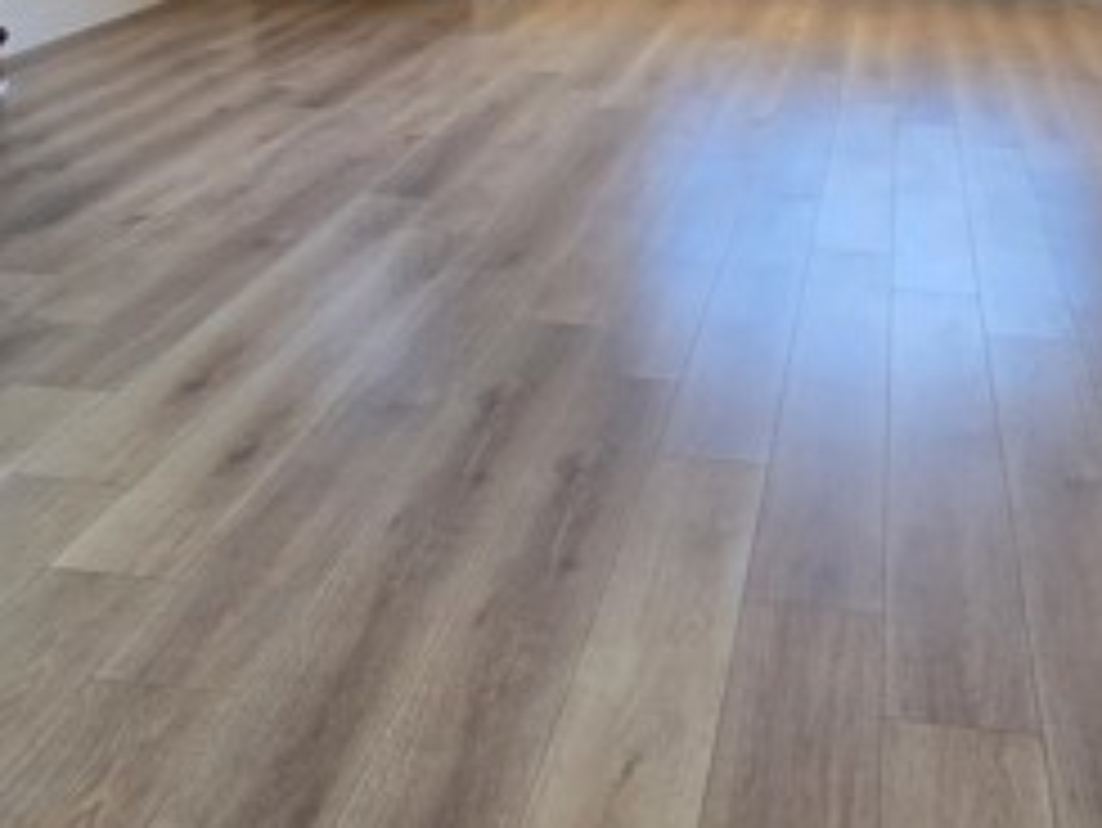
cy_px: -32
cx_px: 783
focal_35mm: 34
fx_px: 1083
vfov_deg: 36.8
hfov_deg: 52.3
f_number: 2.2
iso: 64
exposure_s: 1/120
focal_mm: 2.2
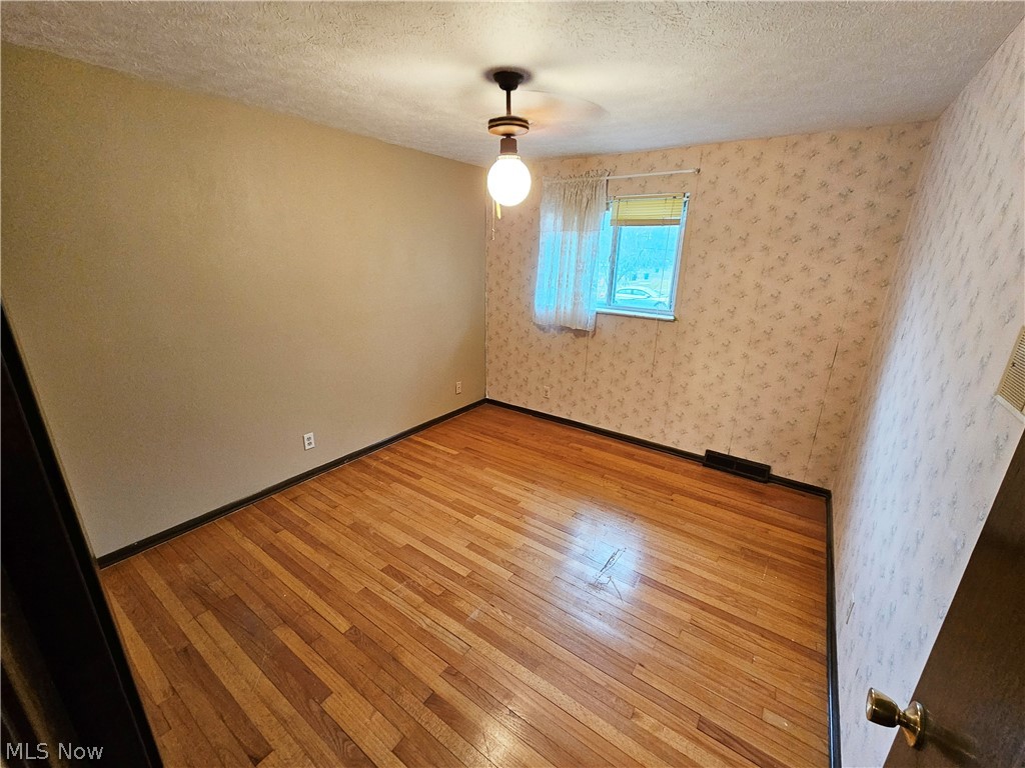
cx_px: 512
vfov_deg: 89.9
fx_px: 385
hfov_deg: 106.2
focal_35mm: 13
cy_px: 384
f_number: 2.2
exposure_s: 1/30
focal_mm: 2.2
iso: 320
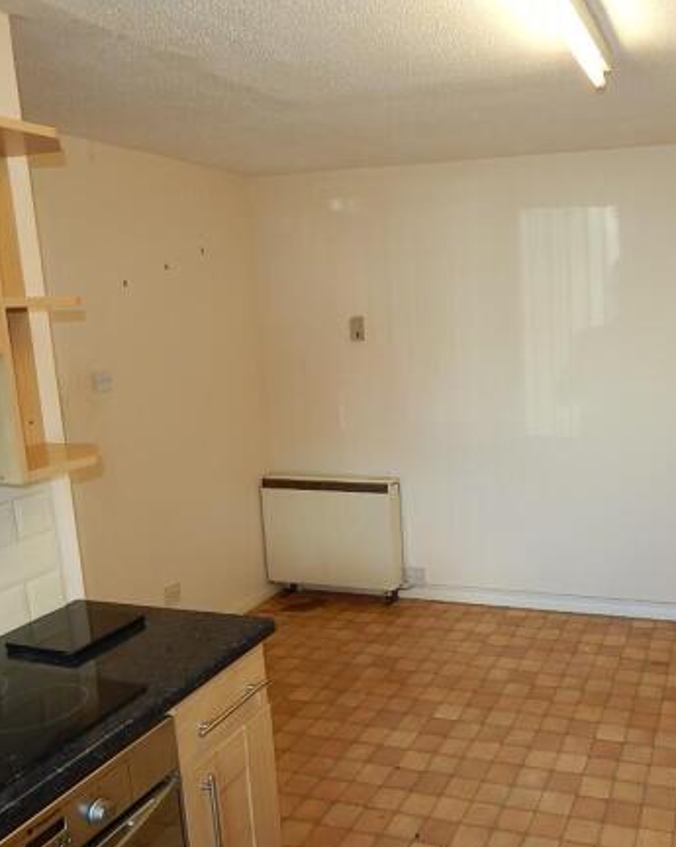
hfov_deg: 47.5
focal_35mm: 29
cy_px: 426
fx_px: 726
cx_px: 532
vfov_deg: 60.5
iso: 125
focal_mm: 4
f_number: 3
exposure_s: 1/30
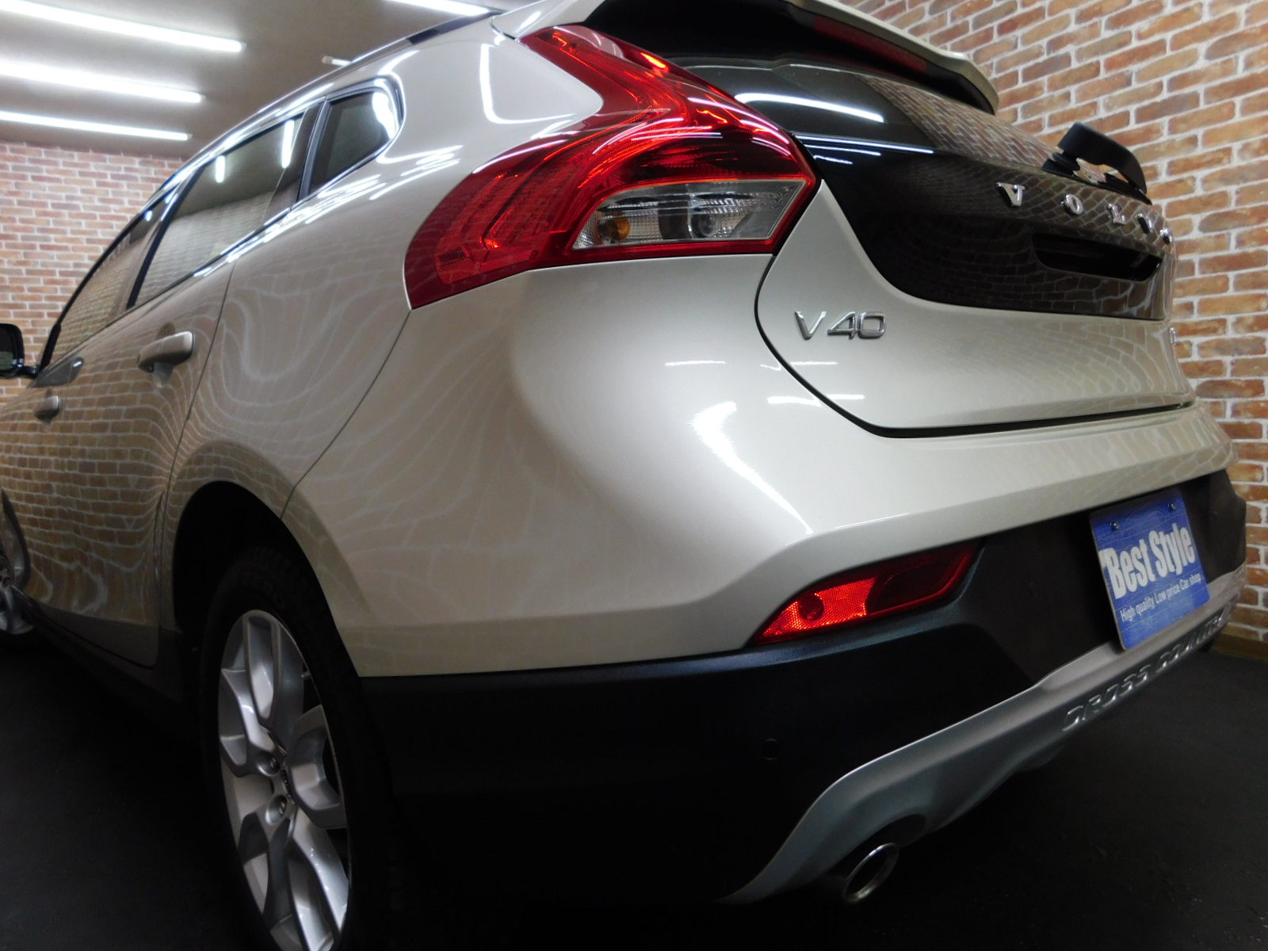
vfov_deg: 56.8
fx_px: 879
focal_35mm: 24
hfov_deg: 71.6
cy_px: 476
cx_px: 634
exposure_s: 1/30
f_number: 3
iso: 200
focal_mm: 4.1
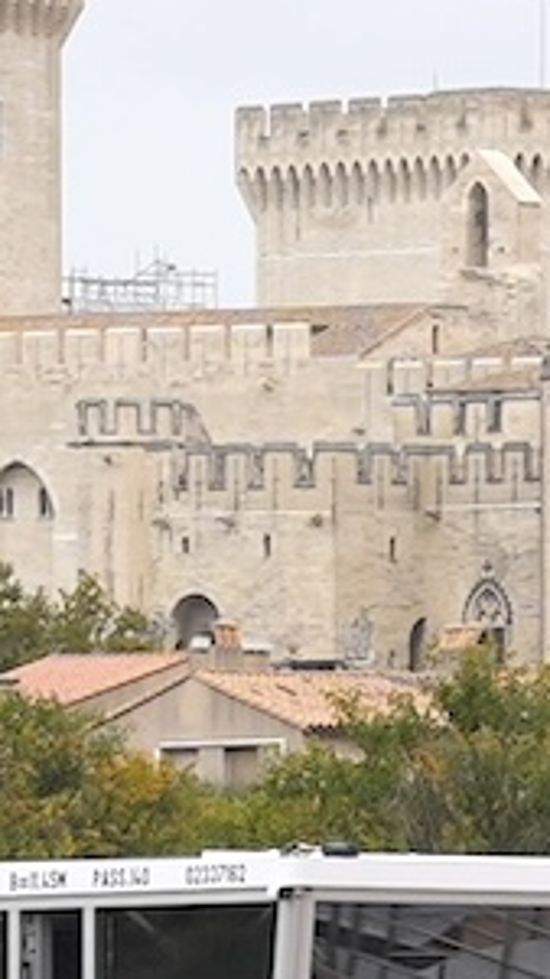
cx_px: 570
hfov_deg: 2.1
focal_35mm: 585
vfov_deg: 3.7
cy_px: 1647
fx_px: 15188
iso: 100
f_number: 4
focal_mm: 70
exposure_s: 1/400
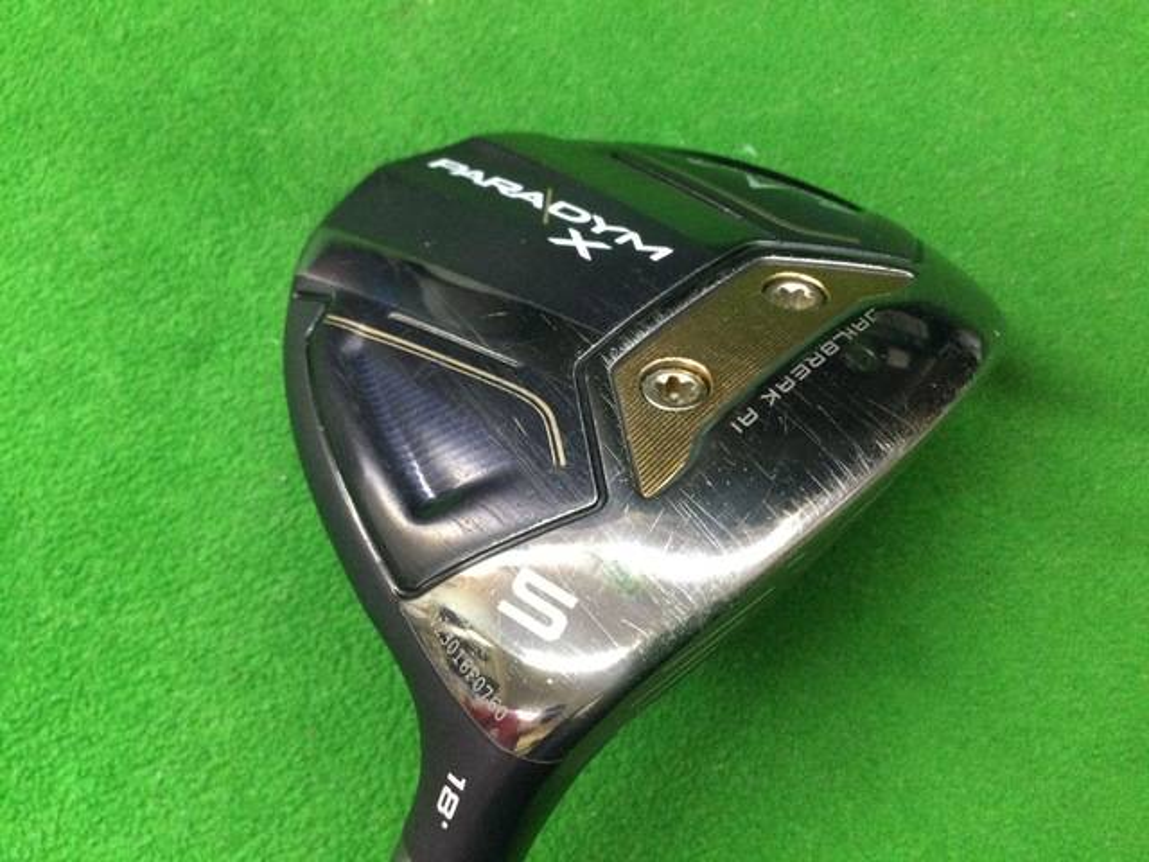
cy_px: 431
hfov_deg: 58.4
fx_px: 1029
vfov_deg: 45.4
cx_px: 574
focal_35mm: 31
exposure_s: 1/30
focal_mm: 3.3
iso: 200
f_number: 2.4
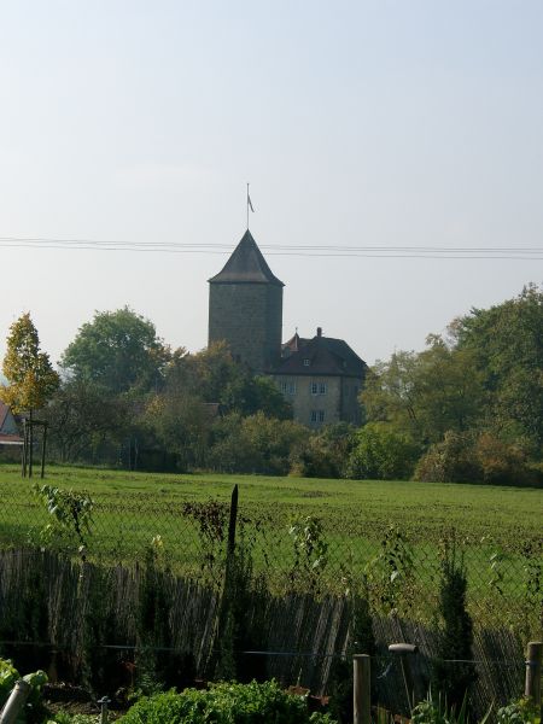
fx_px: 2092
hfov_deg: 14.8
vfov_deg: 19.6
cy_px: 362
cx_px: 272
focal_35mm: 100
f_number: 4
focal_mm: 20.74
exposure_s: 1/723
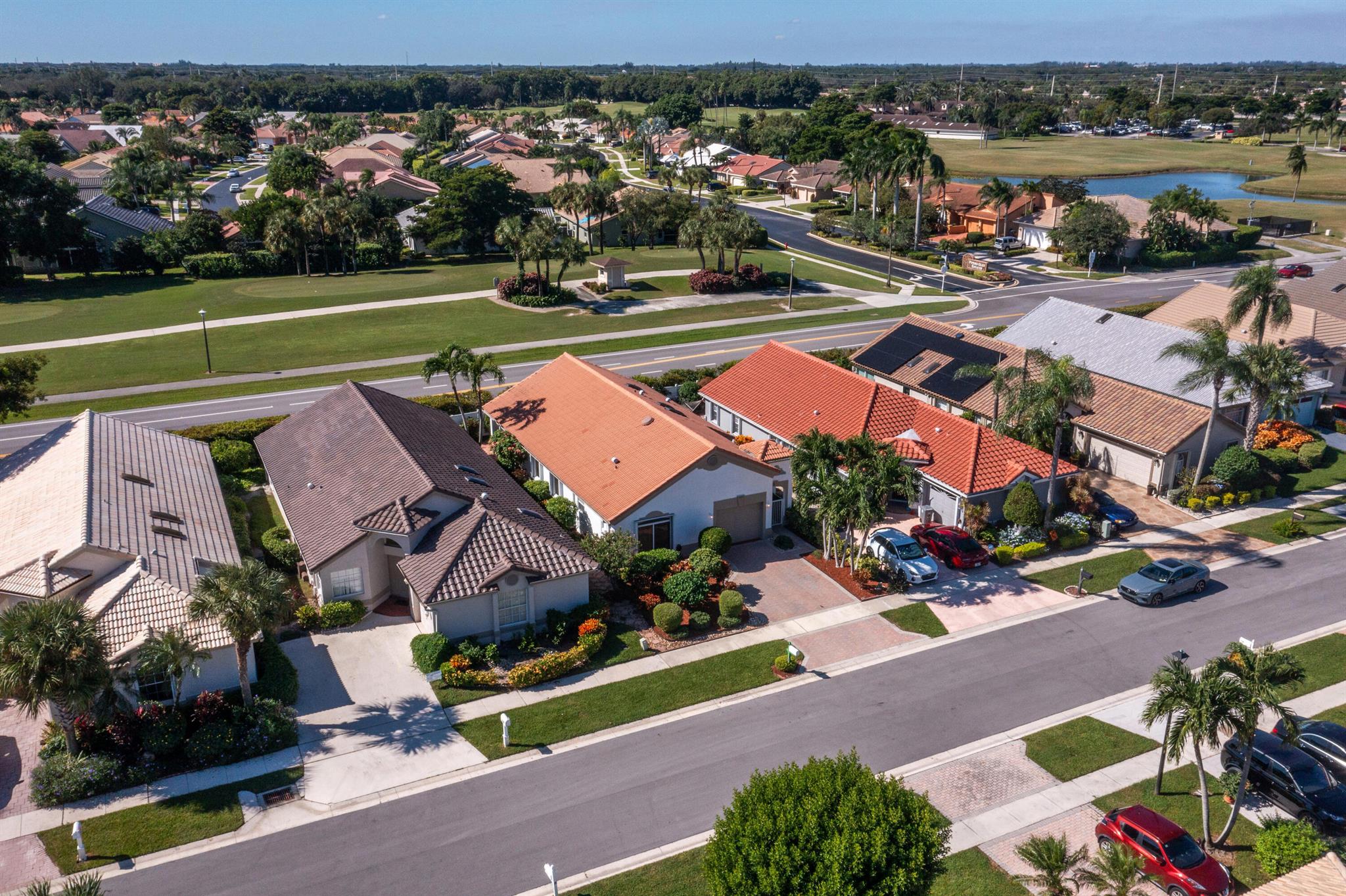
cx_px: 673
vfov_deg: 46.4
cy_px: 448
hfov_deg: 65.5
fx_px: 1046
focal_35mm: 28
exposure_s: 1/640
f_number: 9
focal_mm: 10.26
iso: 100
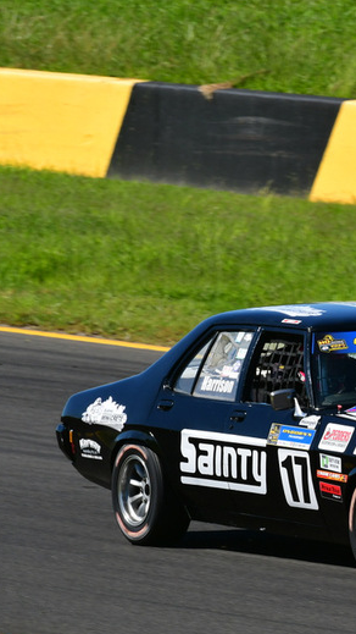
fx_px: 15437
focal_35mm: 920
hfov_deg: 1.3
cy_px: 324
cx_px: 344
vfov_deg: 2.3
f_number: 13
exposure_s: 1/640
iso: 500
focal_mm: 380
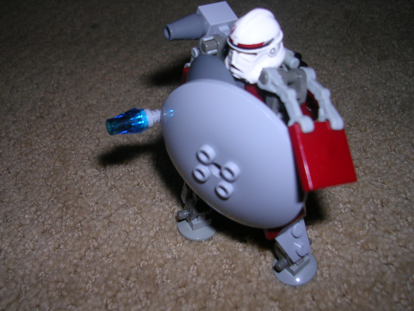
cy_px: 156
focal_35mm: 38
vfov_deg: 37.7
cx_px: 207
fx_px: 454
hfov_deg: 49.0
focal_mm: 5.8
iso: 50
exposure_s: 1/60.1
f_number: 2.8
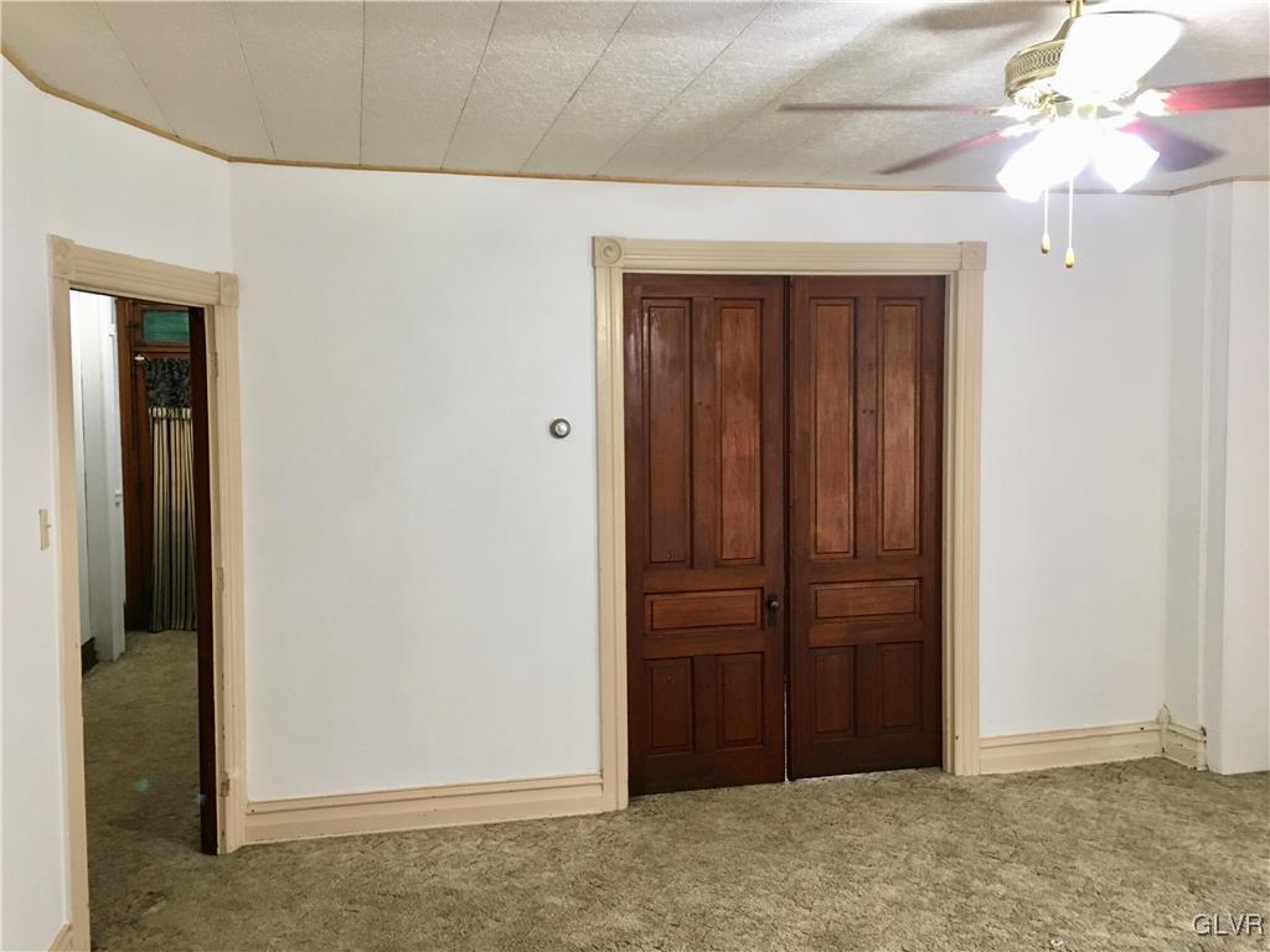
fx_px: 1064
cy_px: 476
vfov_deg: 48.2
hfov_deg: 61.7
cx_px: 635
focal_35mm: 29
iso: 100
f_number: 2.2
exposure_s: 1/30
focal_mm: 4.15
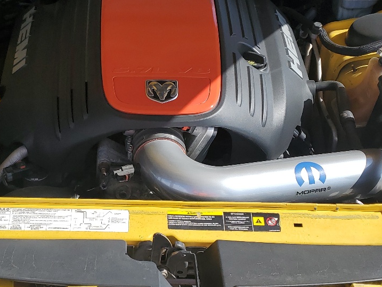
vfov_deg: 25.1
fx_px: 640
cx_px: 131
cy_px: 188
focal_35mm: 58
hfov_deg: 33.0
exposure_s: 1/3333
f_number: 1.5
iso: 50
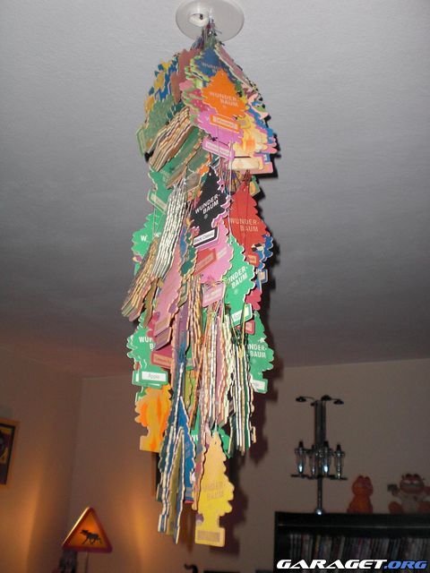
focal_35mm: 38
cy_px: 286
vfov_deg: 49.0
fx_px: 629
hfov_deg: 37.7
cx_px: 215
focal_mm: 6.3
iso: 200
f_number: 3.1
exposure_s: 1/60
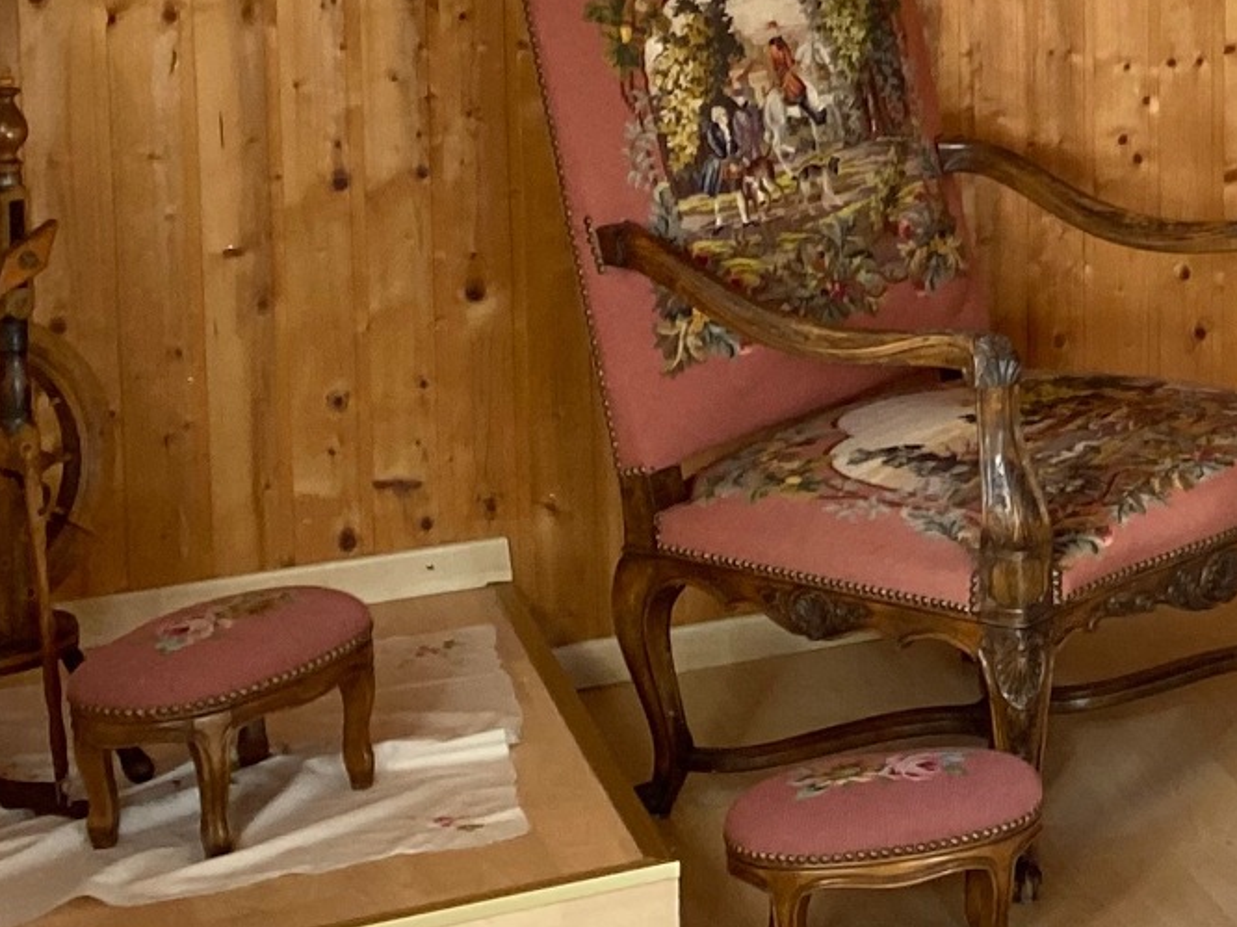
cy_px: -111
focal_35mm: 100
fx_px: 3572
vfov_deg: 14.4
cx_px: 2075
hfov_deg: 17.0
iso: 125
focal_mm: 4.25
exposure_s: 1/102
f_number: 1.8
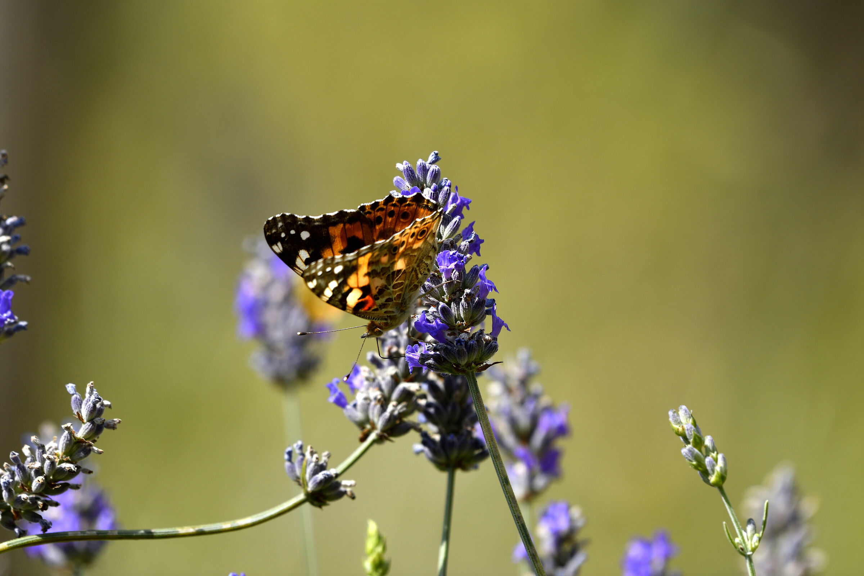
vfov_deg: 1.8
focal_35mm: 750
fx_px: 17999
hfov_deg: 2.7
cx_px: 432
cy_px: 288
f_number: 5.6
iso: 100
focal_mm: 500
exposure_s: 1/500
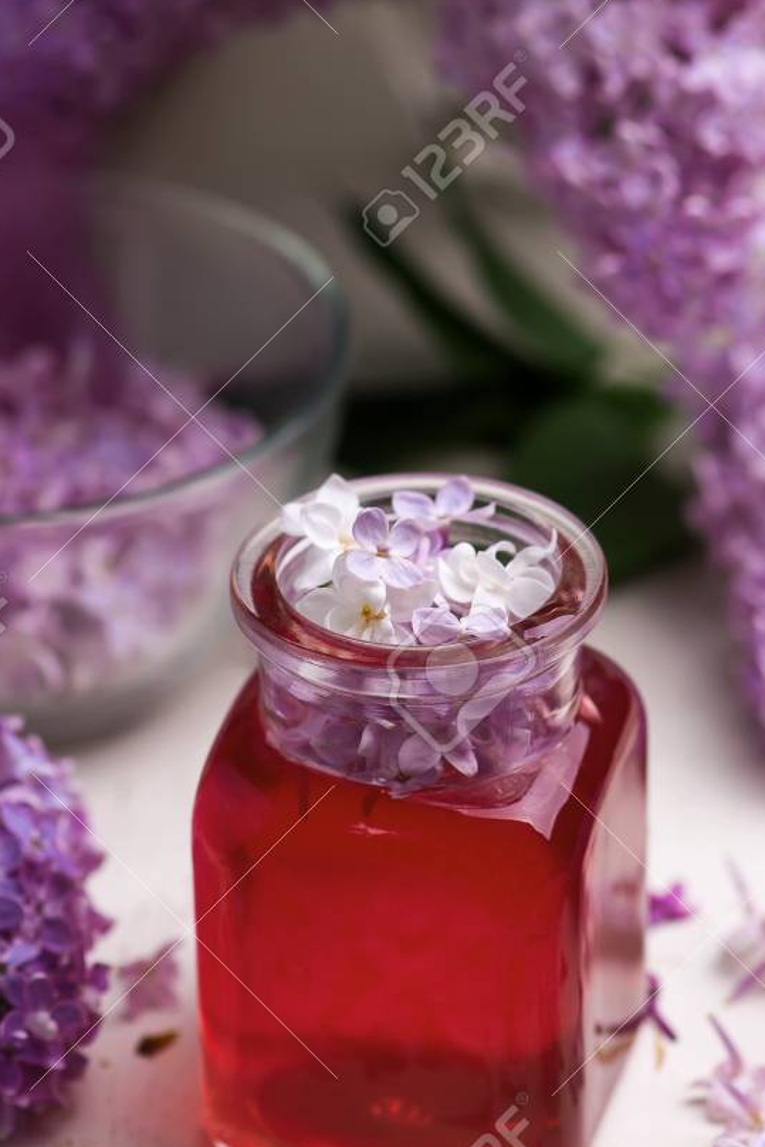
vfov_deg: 12.1
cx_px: 402
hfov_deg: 8.1
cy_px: 406
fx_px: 5384
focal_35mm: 169
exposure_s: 1/125
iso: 100
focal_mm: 105
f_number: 5.6
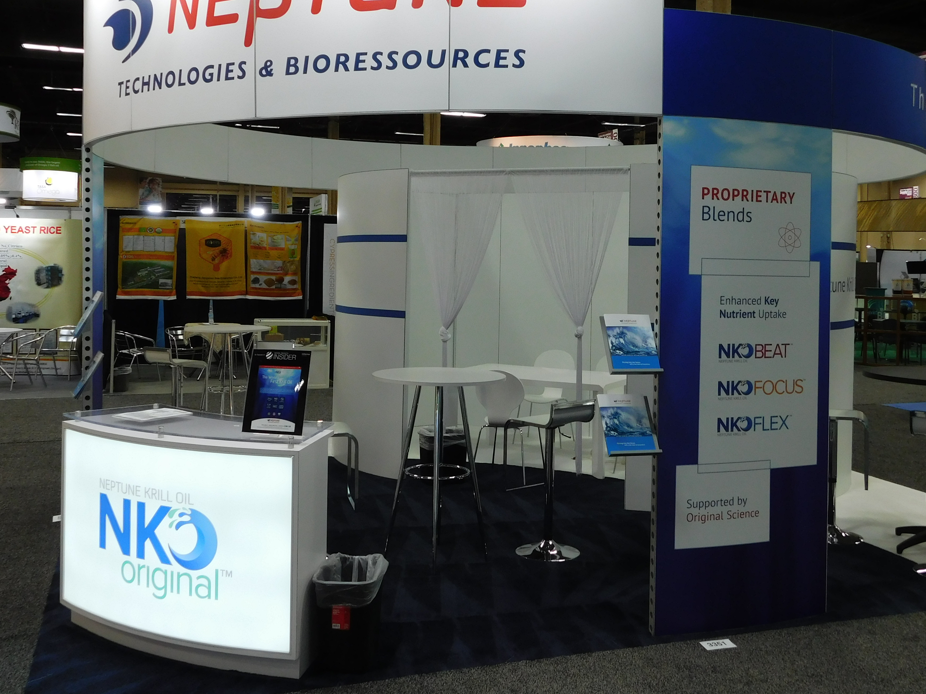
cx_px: 490
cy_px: 269
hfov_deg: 50.1
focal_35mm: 37
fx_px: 990
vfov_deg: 38.5
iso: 125
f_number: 3.2
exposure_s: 1/40
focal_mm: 4.9
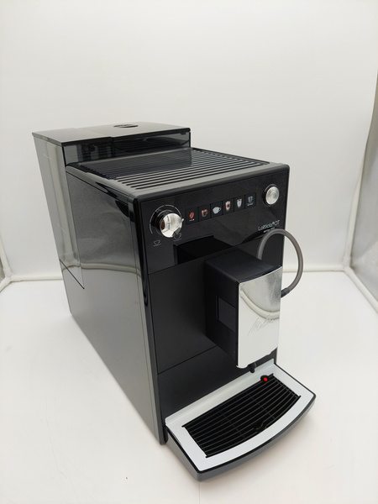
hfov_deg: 54.9
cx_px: 189
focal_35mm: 25
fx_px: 364
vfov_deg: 69.4
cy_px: 252
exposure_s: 1/128
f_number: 1.8
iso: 40
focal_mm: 5.23
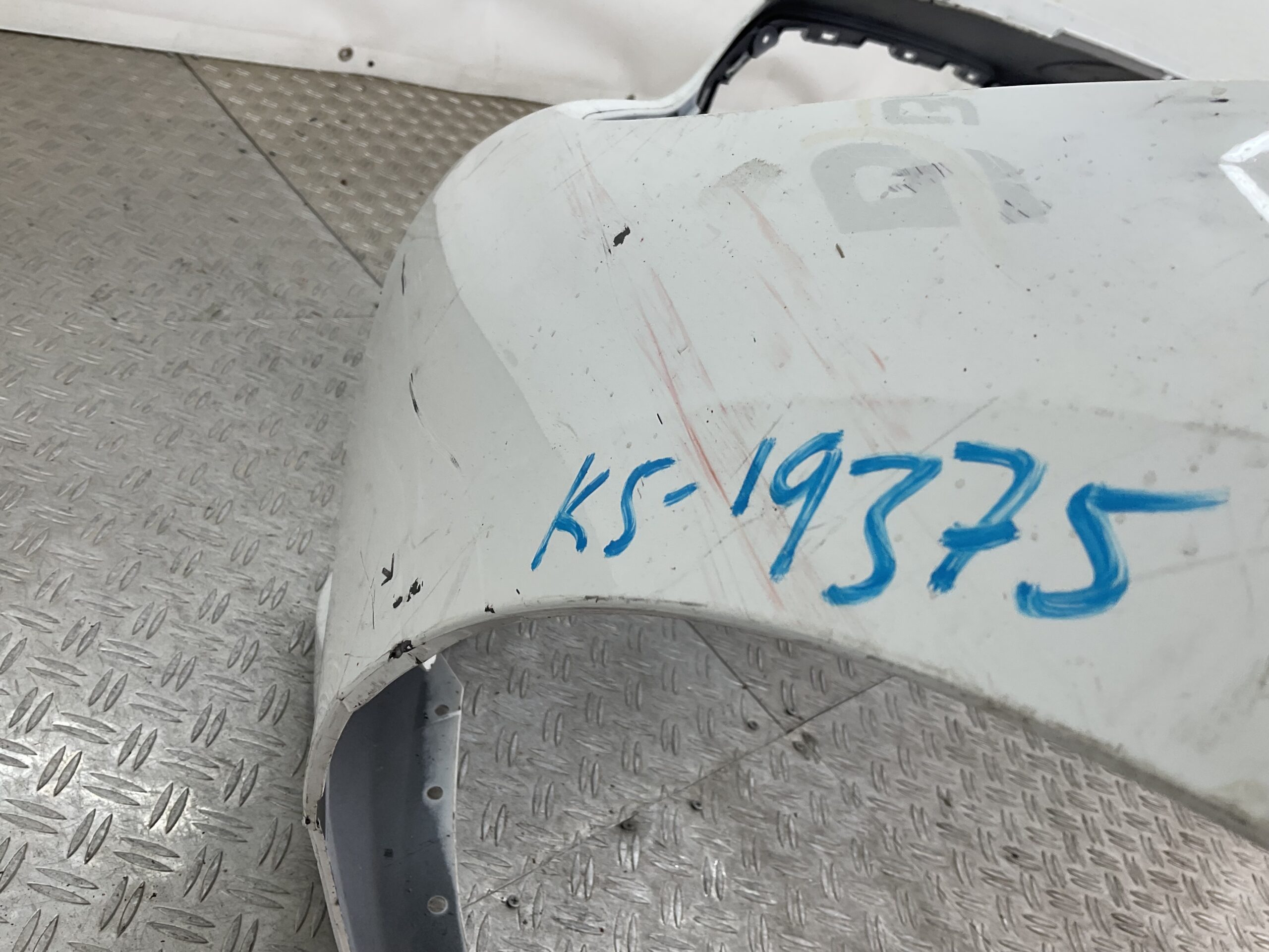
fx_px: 1063
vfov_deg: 48.2
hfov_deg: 61.7
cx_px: 634
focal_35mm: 29
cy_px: 476
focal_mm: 3
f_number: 1.8
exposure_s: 1/108
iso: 16
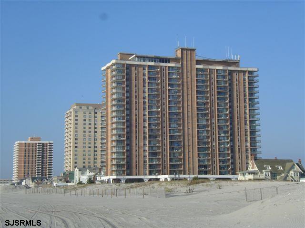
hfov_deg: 27.8
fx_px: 617
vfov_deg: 21.0
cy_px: 114
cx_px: 152
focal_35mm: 70
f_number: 8.4
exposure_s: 1/160
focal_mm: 10.8
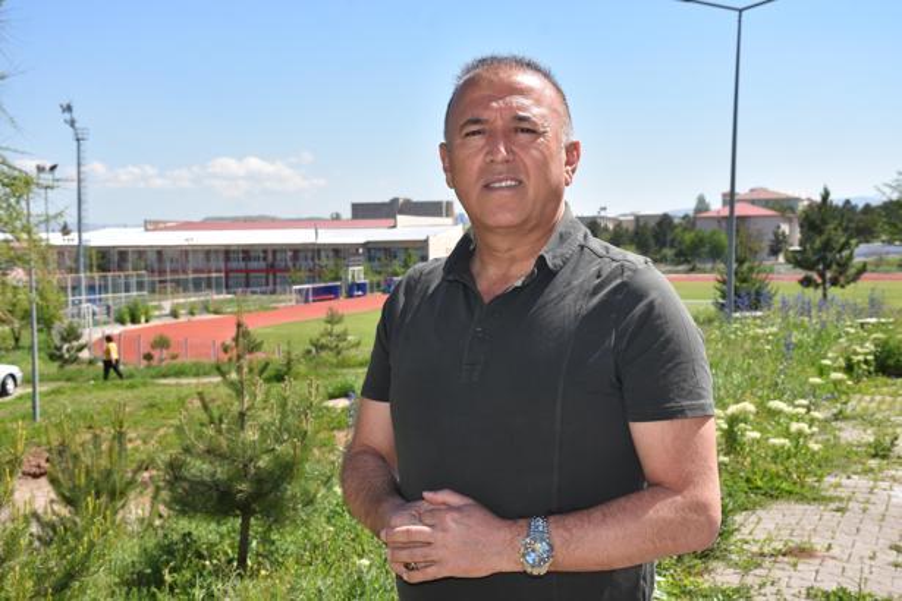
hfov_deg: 41.1
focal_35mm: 48
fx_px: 1203
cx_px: 451
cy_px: 300
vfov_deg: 28.1
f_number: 8
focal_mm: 32
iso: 100
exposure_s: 1/250
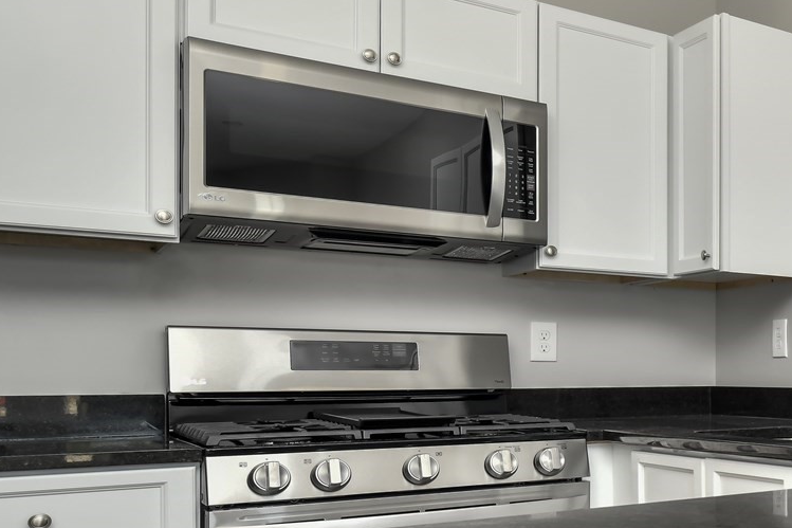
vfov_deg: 32.2
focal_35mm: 41
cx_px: 1060
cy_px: 373
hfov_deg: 33.1
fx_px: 902
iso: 200
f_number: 7.1
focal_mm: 15
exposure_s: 1/30
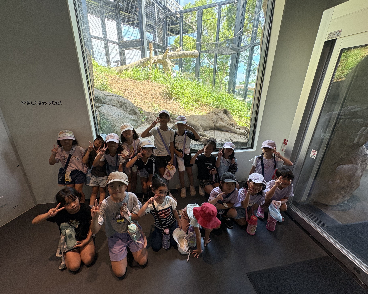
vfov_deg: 84.0
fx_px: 163
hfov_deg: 96.7
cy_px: 148
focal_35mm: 15
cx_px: 177
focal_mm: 2.22
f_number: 2.2
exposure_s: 1/99
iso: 160
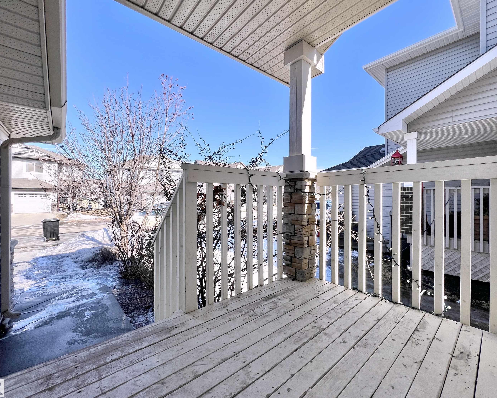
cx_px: 260
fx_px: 206
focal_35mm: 14
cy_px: 197
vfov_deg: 88.0
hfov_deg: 100.6
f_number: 1.8
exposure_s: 1/1155
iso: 32
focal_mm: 1.57
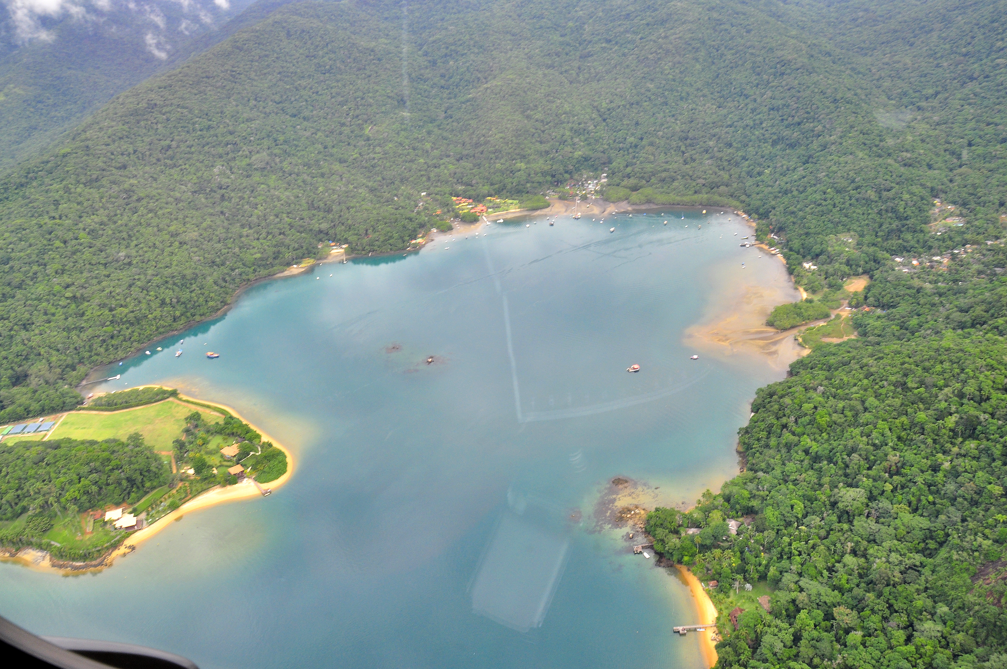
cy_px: 334
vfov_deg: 47.8
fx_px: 754
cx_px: 504
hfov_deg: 67.4
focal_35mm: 27
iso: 400
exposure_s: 1/60
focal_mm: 18
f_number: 14
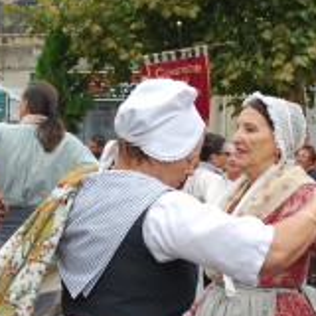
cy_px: 193
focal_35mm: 92
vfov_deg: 18.9
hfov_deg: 18.7
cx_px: 67
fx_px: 950
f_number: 5.6
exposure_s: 1/125
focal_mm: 18
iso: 200
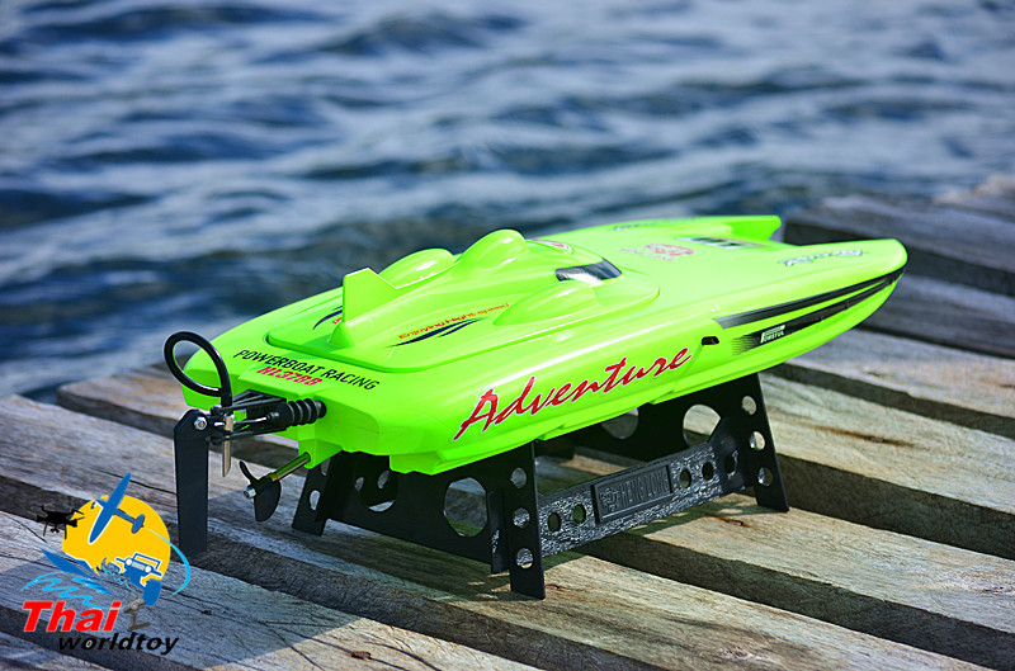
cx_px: 508
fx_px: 3164
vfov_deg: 12.1
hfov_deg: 18.2
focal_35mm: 112
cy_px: 336
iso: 100
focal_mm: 75
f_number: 5.6
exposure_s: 1/640
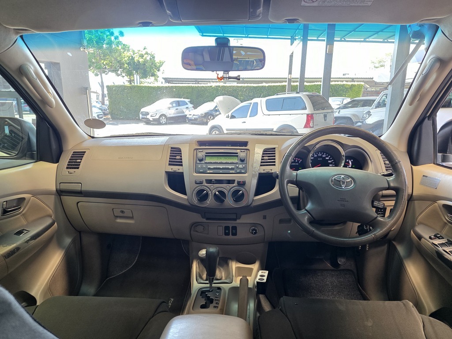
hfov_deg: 73.9
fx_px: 300
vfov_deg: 58.9
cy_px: 170
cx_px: 226
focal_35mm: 23
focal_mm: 6.25
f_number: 1.7
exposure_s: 1/100
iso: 160
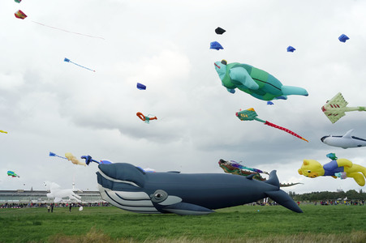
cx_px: 183
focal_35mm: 40
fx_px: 406
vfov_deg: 33.4
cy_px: 122
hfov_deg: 48.5
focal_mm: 40
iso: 640
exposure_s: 1/640
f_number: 8
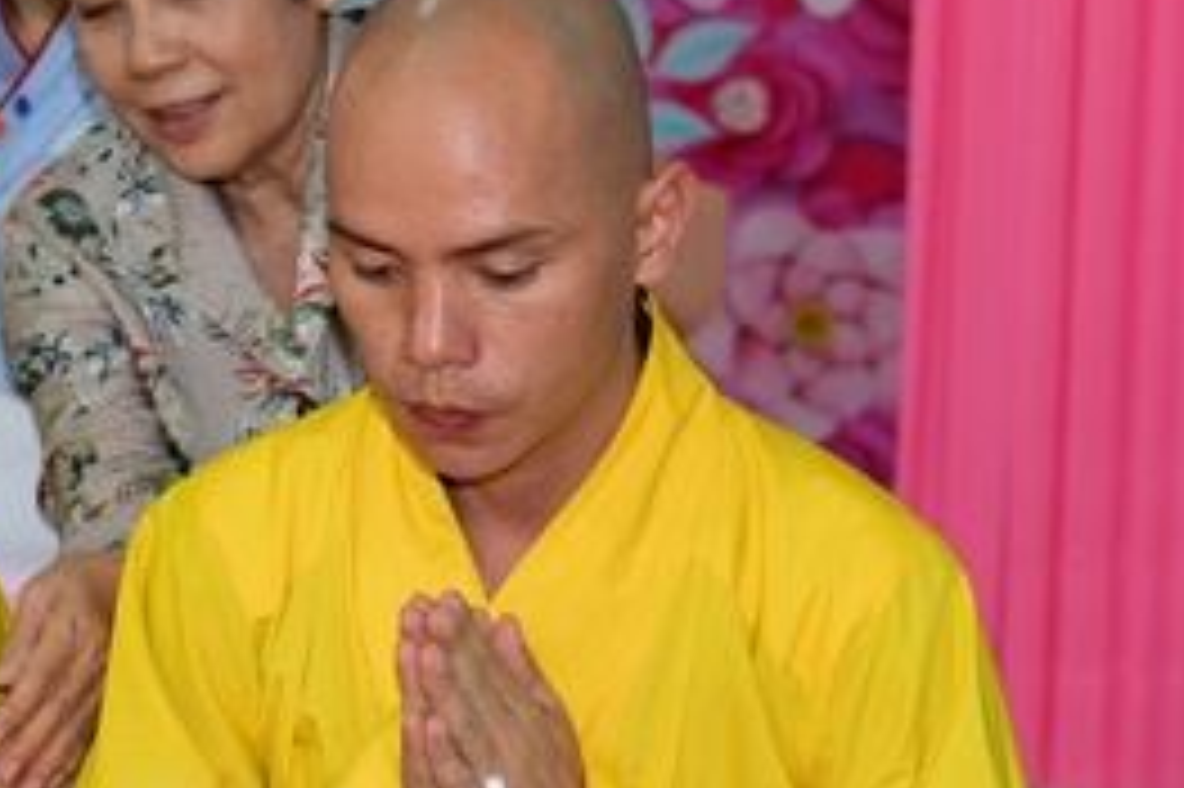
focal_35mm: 99
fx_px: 3254
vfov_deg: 13.8
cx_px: 99
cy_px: 257
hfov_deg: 20.2
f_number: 4
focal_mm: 40
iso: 320
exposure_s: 1/60
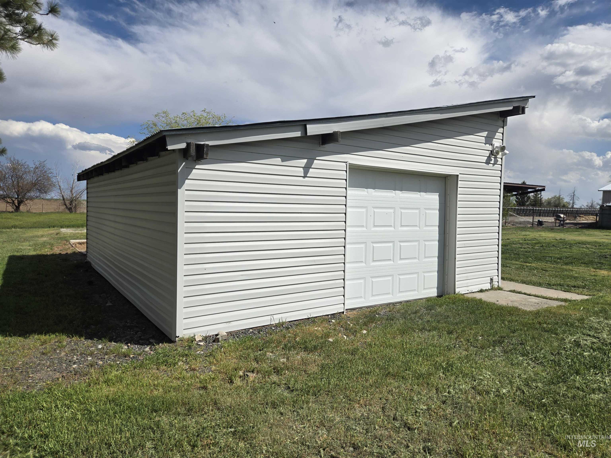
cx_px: 306
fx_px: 406
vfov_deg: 58.9
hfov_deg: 73.9
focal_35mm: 23
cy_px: 229
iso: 25
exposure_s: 1/3788
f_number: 1.8
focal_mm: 5.4
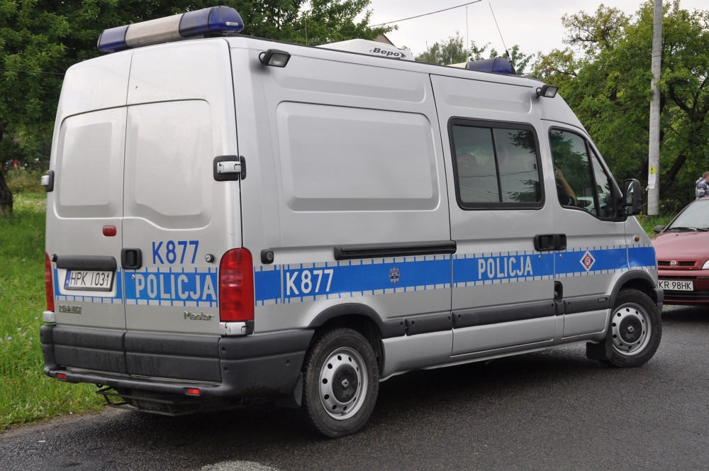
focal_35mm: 57
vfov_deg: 23.7
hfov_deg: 35.1
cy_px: 236
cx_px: 354
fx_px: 1121
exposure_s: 1/160
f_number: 6.3
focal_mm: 38
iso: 200
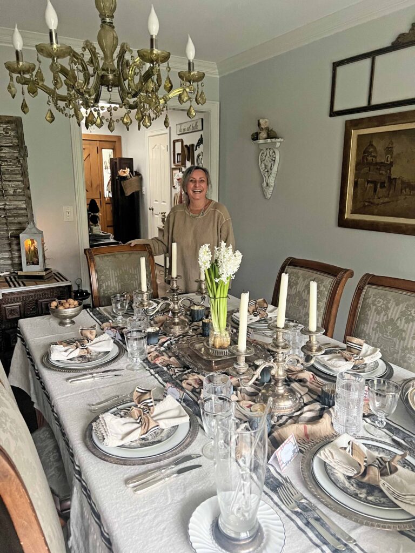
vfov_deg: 67.3
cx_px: 208
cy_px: 276
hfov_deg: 53.1
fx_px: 416
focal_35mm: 26
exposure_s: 1/32
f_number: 1.5
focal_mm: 5.7
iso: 640
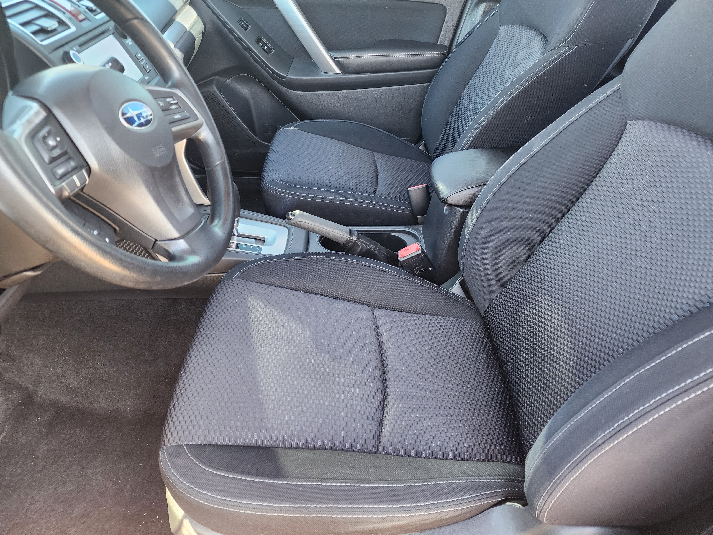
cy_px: 268
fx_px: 474
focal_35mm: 23
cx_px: 356
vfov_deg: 58.9
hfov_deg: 73.9
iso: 320
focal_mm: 6.4
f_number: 1.8
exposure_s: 1/120
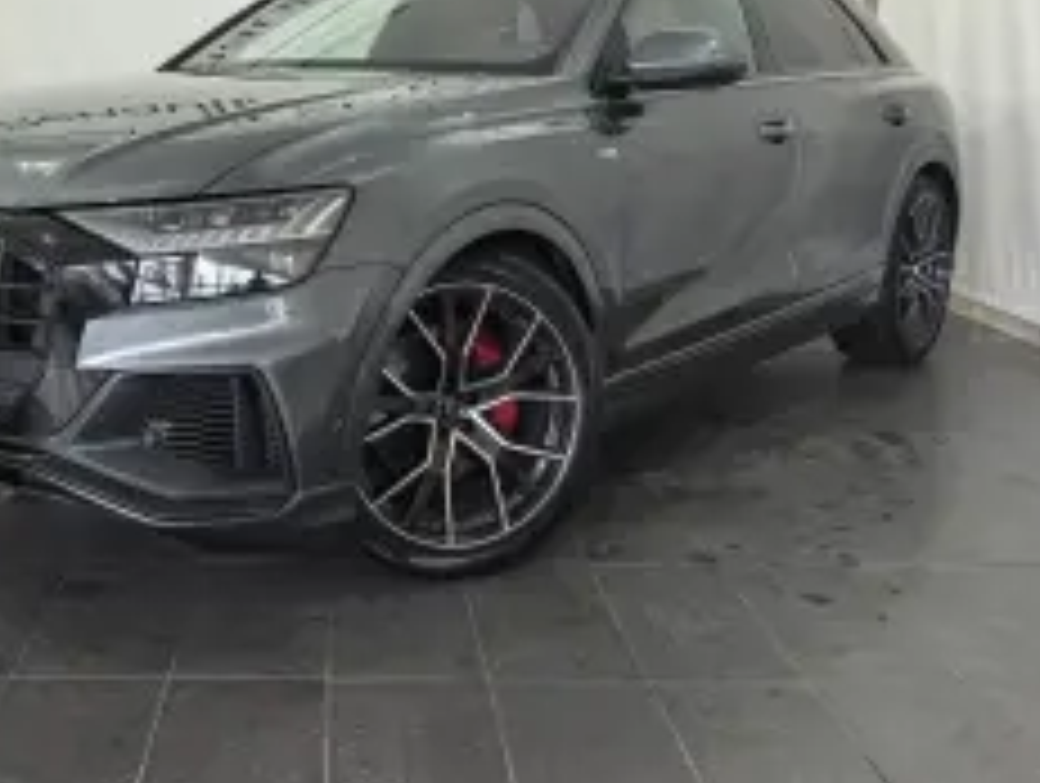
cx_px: 338
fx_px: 1264
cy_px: 212
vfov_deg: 33.8
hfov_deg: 44.0
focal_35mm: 42
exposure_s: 1/100
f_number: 1.4
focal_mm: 6.98
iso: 160
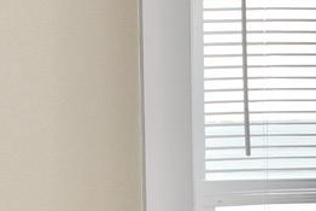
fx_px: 1923
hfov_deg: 9.1
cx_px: 474
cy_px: 494
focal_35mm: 219
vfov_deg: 6.0
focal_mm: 28
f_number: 5.6
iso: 500
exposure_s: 1/125
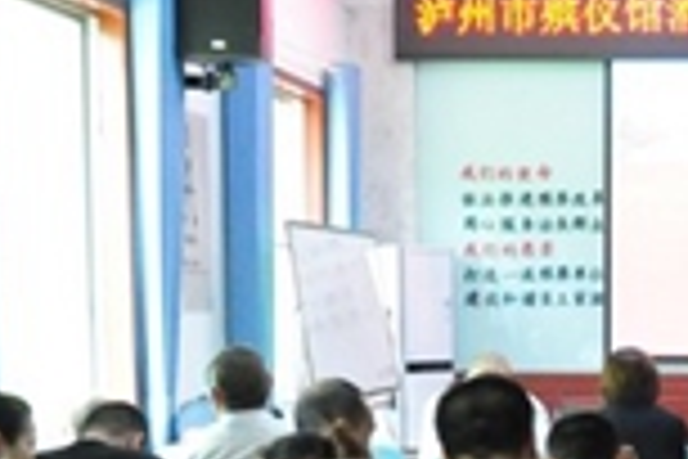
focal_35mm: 88
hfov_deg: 21.3
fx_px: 1682
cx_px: 854
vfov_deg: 15.1
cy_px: 529
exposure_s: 1/80
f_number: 3.5
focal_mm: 18
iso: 3200
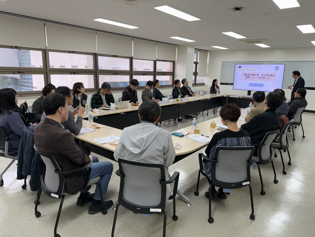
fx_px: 218
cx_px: 158
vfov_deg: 56.8
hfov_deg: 71.6
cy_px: 118
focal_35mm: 24
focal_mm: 6.76
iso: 80
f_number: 1.78
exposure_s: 1/123
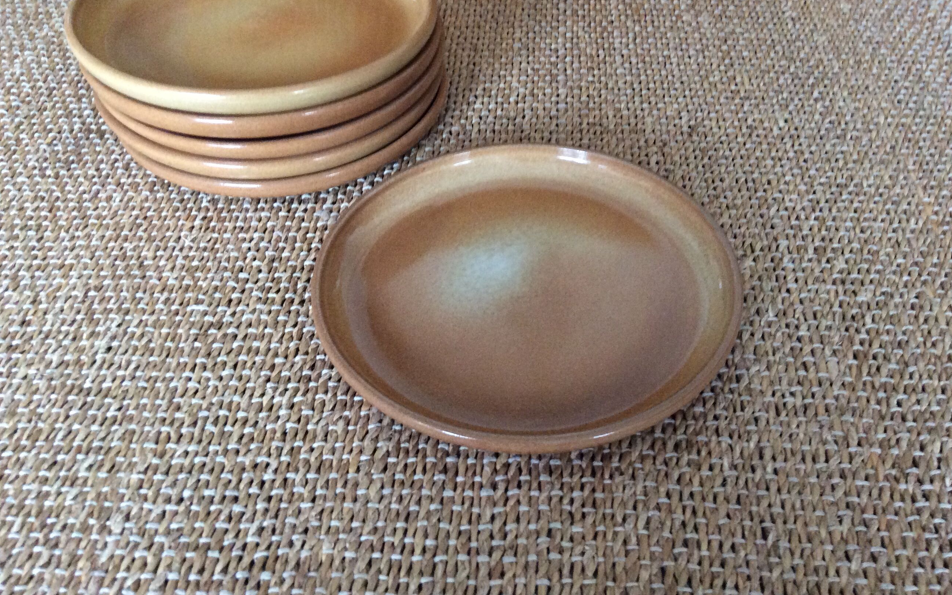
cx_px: 476
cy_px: 279
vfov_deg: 37.3
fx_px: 882
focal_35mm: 34
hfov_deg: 56.7
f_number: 2.4
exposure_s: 1/25
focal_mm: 3.3
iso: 250
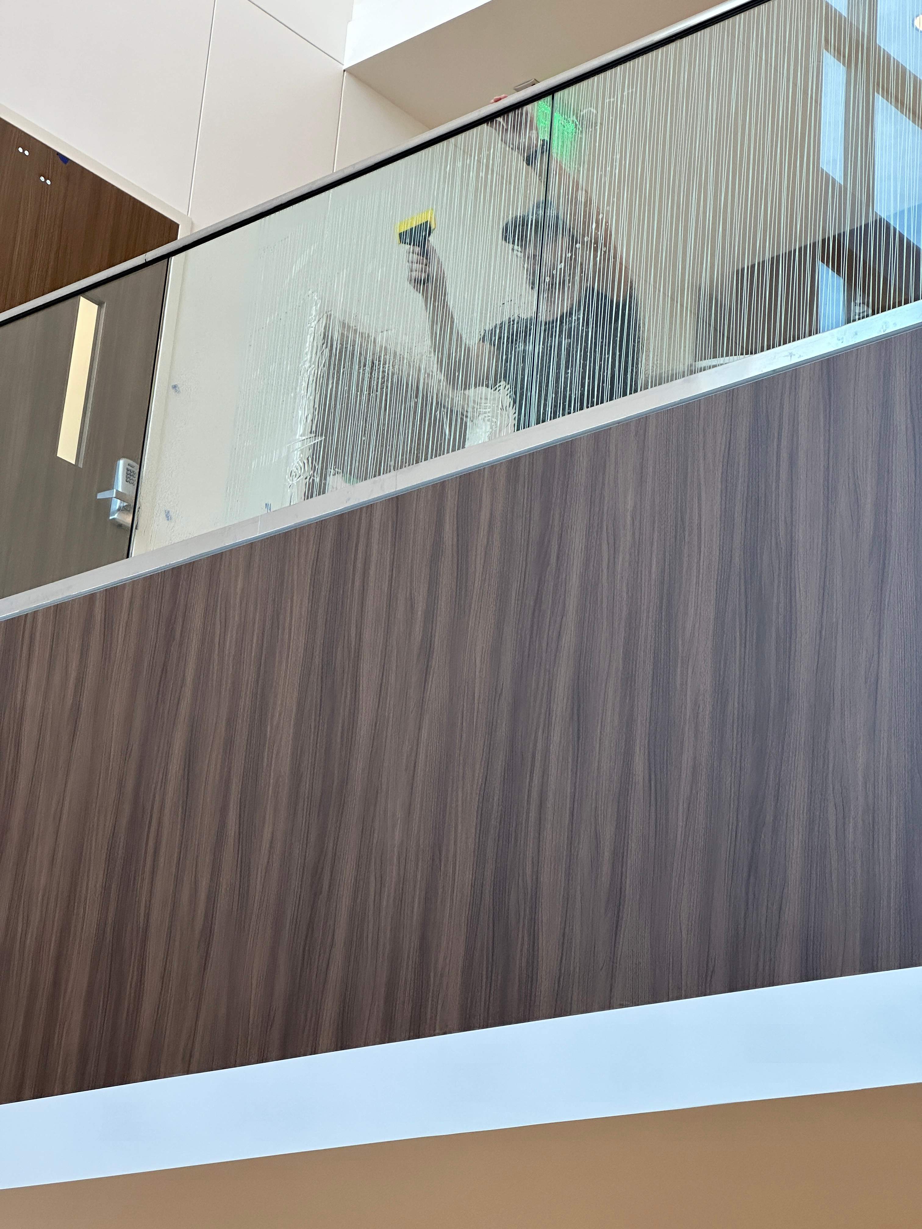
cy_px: 614
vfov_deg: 25.3
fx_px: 2735
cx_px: 461
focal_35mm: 77
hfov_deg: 19.1
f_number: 2.8
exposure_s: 1/150
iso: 200
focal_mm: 9
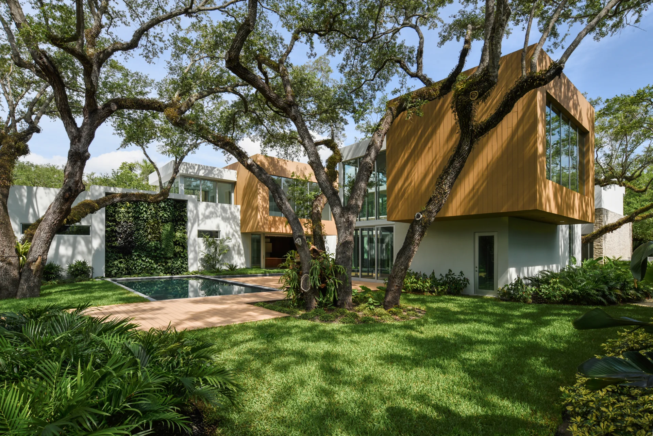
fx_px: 327
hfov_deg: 90.0
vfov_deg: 67.4
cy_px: 218
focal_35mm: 18
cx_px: 326
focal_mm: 18
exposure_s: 1/50
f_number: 16
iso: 64
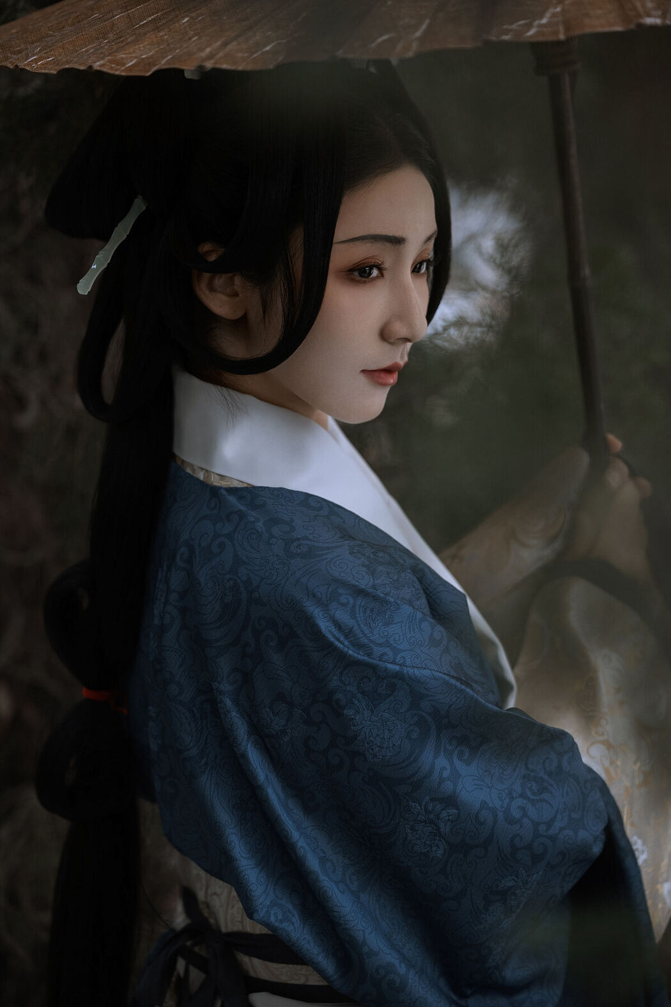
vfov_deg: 15.2
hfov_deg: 10.2
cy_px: 504
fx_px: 3774
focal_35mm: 135
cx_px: 336
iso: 100
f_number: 2.8
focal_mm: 135
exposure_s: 1/160
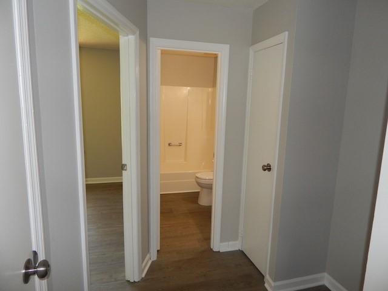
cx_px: 194
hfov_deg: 76.4
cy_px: 146
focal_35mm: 22
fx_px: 247
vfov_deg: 61.1
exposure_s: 1/30
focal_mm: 4
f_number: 3
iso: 200
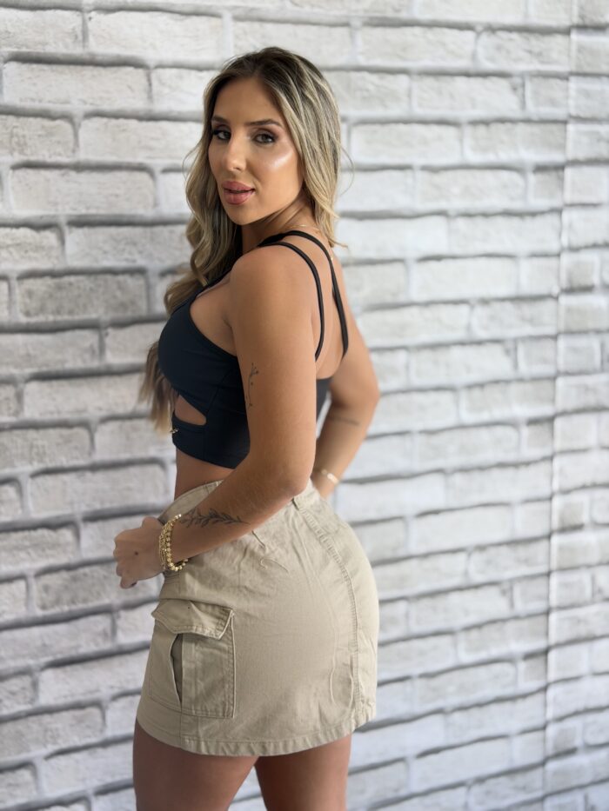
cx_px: 304
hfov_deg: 30.3
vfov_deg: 39.7
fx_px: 1126
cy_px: 406
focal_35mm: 48
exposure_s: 1/172
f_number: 1.78
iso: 50
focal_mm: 6.76
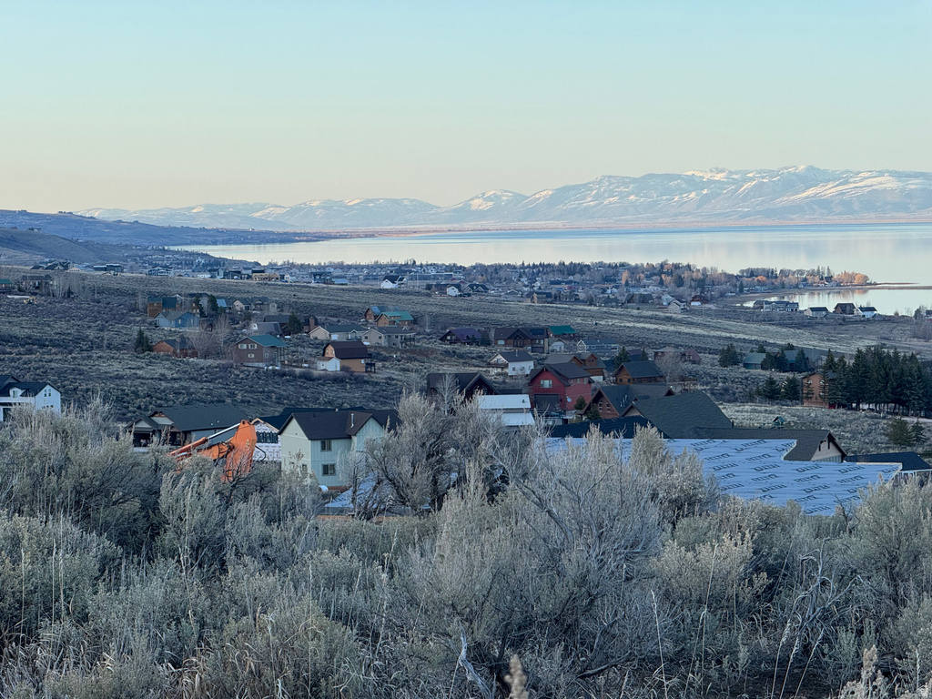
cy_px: 350
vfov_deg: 12.3
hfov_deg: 16.4
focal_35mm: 120
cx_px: 466
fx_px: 3231
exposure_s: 1/397
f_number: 2.8
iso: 50
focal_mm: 15.66
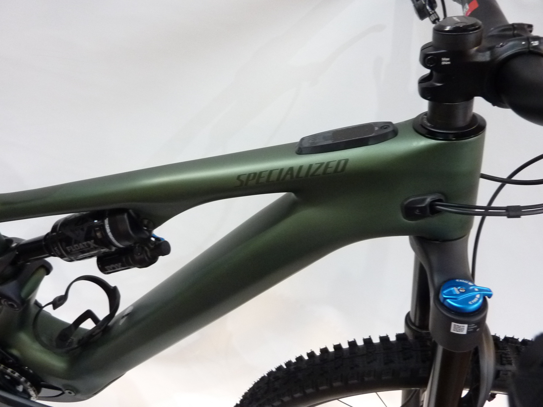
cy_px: 204
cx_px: 272
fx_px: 392
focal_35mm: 25
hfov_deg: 69.4
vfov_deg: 54.9
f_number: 3.3
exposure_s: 1/15
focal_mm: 4.1
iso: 400
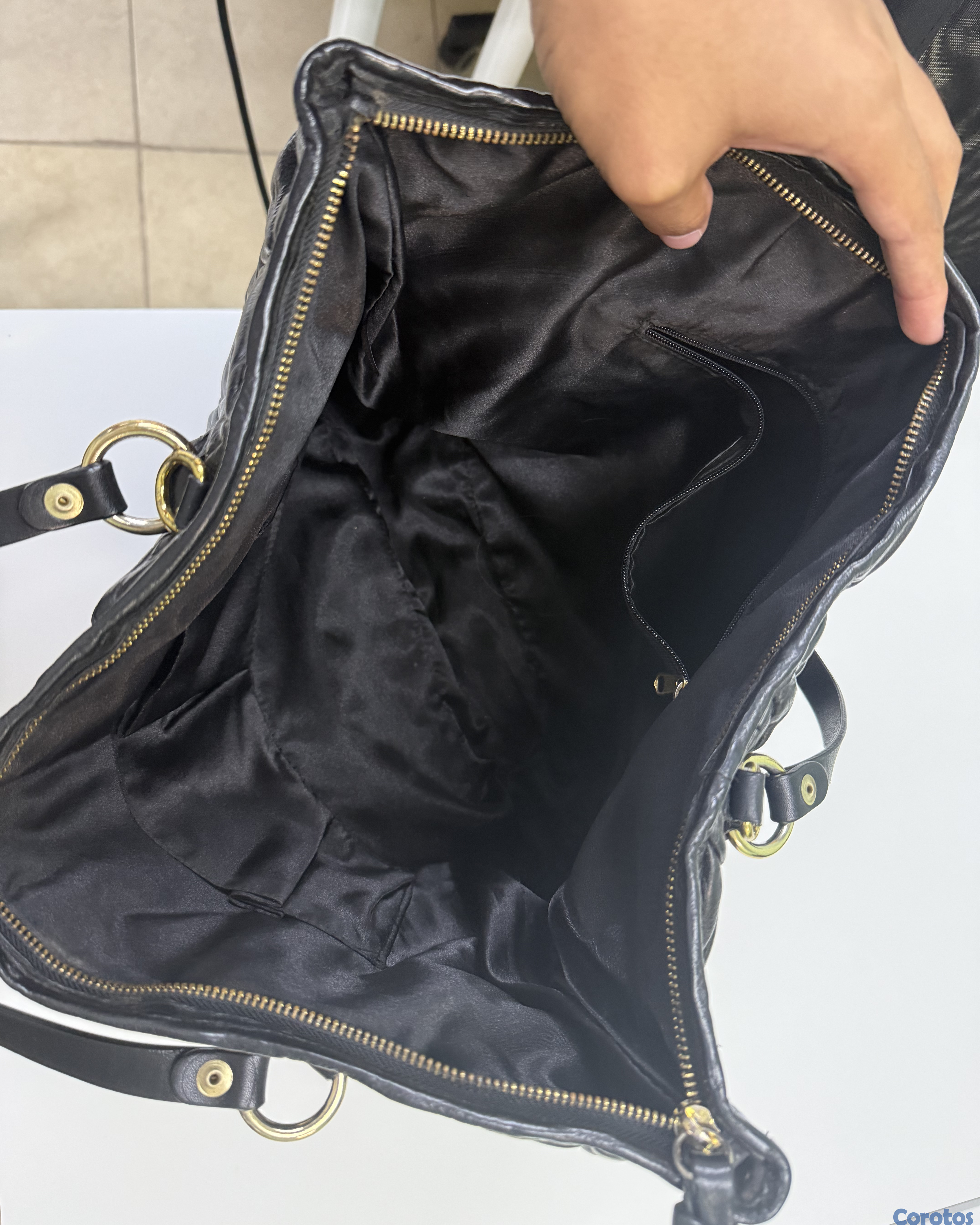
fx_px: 906
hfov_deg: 56.8
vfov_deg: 68.0
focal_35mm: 25
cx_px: 490
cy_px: 579
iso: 400
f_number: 1.78
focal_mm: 6.76
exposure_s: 1/60
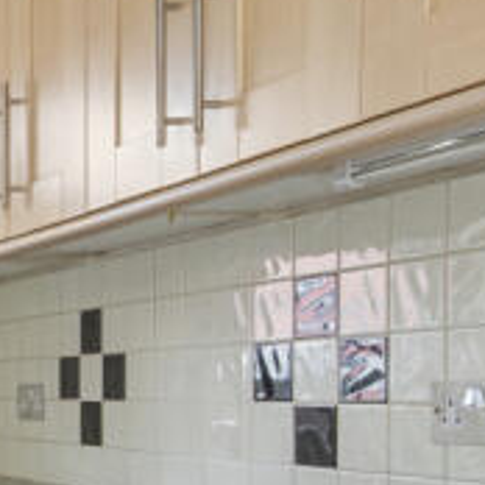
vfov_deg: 24.2
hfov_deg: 17.6
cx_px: -479
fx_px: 1110
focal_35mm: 70
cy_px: 394
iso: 200
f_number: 16
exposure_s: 2
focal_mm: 14
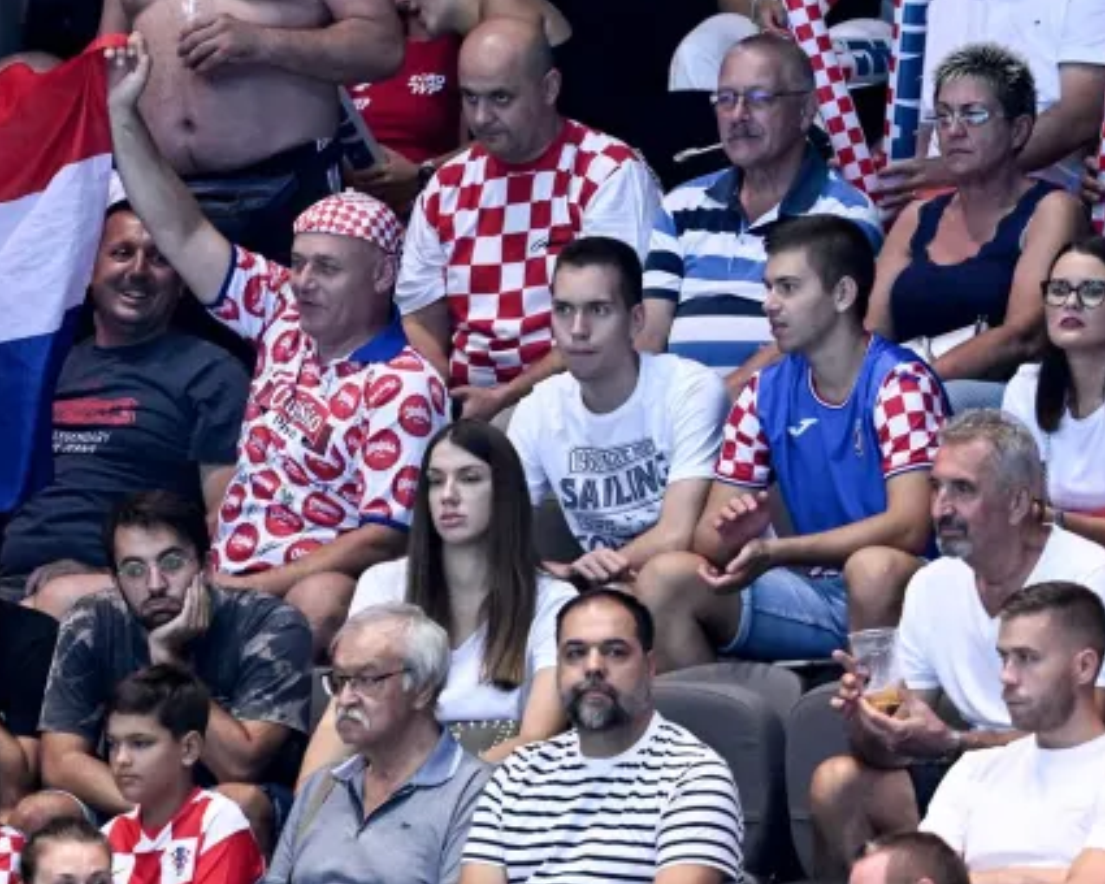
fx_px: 21944
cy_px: 339
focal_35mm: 671
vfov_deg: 2.3
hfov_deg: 2.9
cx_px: 395
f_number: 4
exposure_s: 1/400
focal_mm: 400
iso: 4000
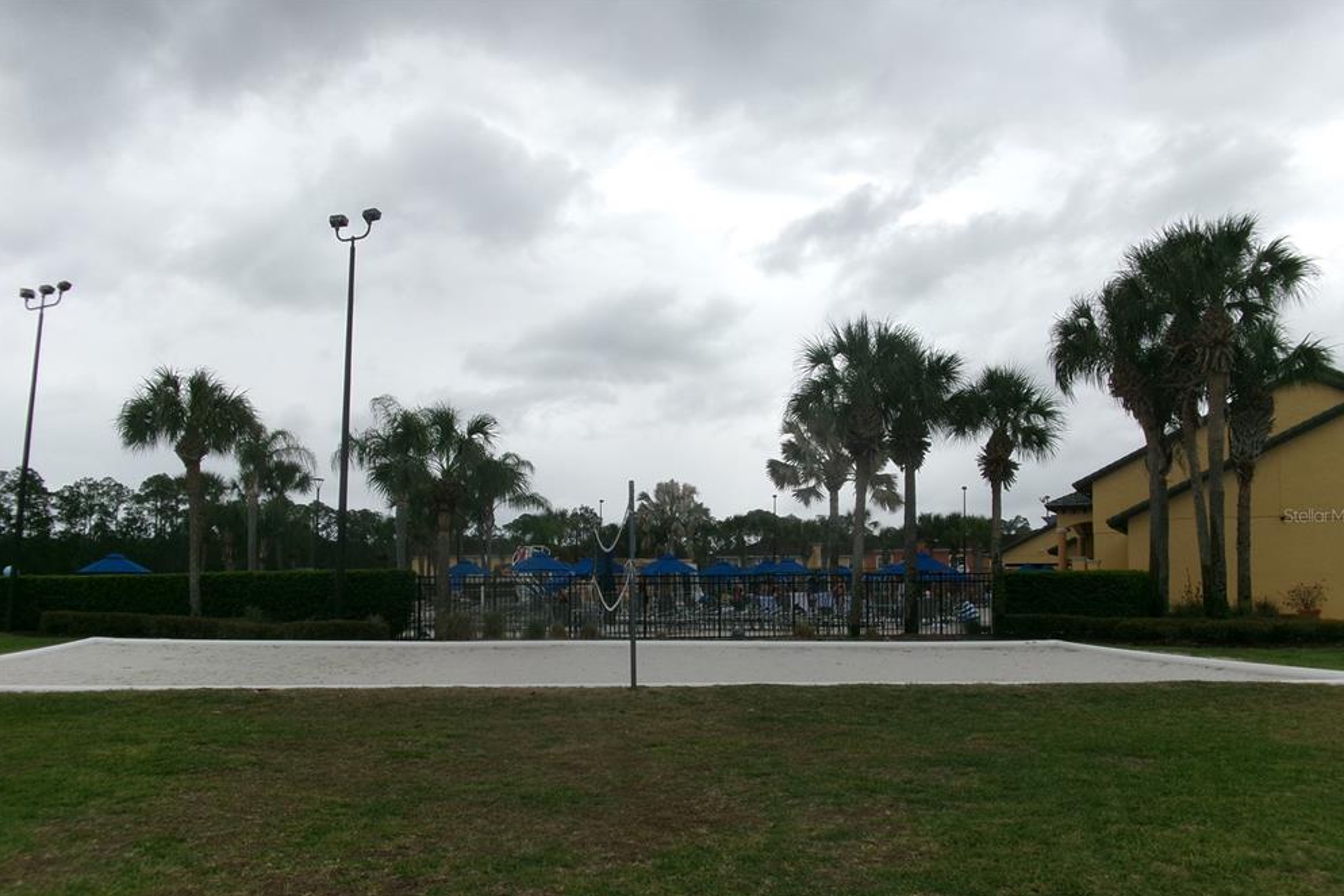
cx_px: 673
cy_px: 515
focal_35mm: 30
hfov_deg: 61.9
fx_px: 1120
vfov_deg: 43.5
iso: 100
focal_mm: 5.1
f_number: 10.8
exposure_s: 1/200
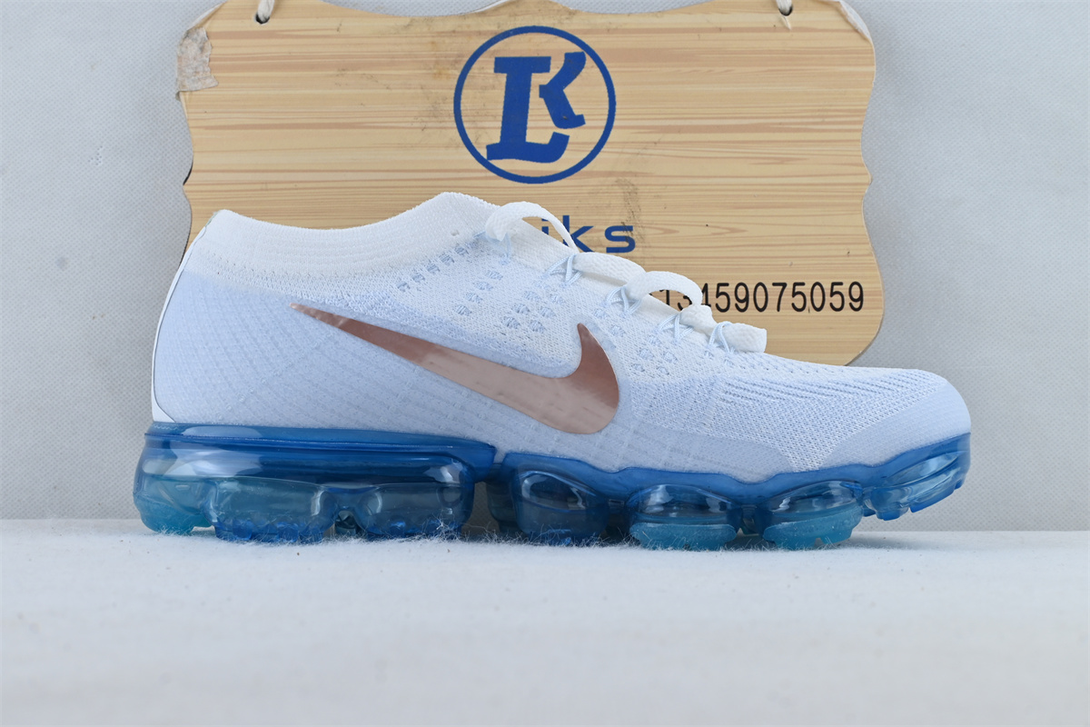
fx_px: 1476
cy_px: 364
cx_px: 545
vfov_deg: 27.7
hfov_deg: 40.5
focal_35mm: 49
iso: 100
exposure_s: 1/20
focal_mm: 32.5
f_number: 10
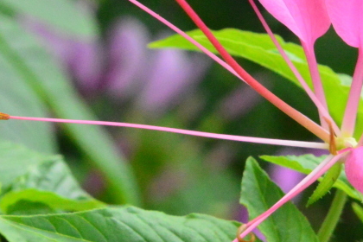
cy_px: 105
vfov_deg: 2.7
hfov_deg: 4.0
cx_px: 317
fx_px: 5162
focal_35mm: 512
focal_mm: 140
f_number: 25
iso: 5600
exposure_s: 1/250
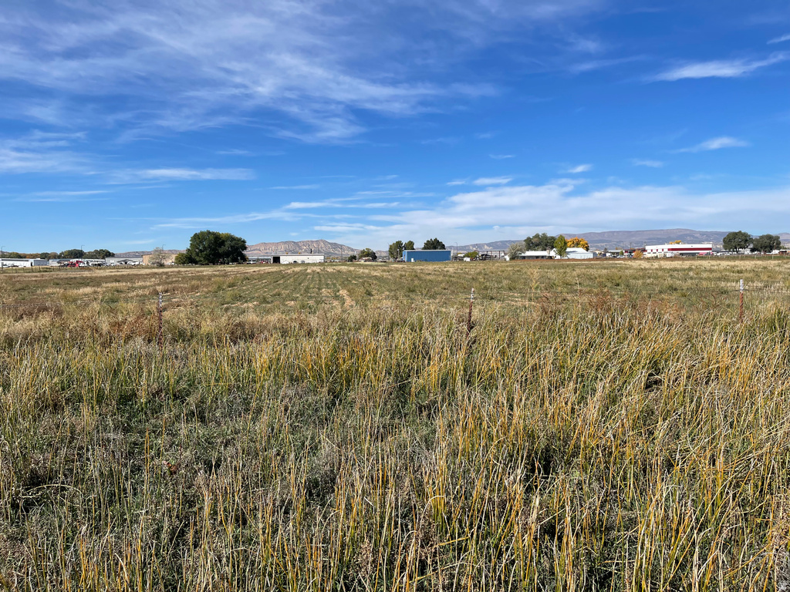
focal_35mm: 26
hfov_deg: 67.3
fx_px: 593
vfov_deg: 53.1
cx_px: 395
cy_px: 296
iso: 32
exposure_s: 1/3922
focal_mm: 5.1
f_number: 1.6
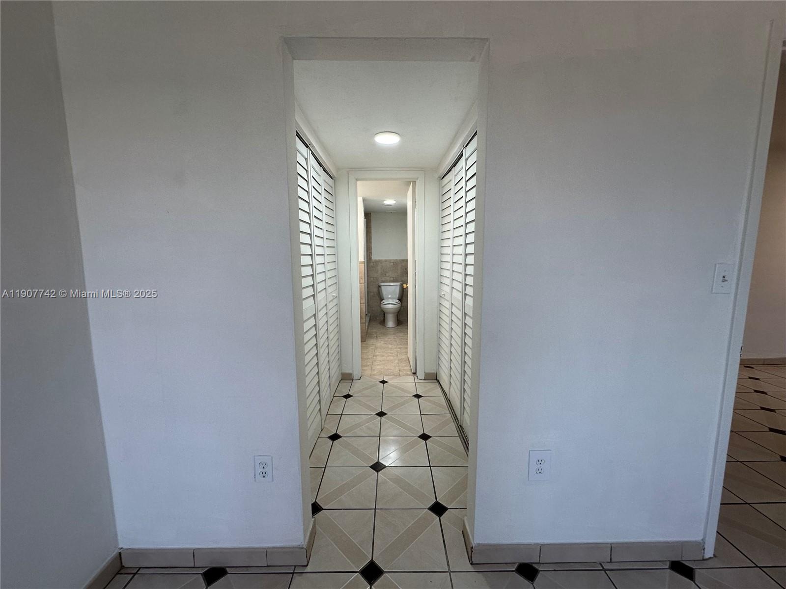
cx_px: 393
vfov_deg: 85.7
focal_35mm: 14
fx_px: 318
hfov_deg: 102.1
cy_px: 294
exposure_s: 1/120
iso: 125
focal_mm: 2.22
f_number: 2.2
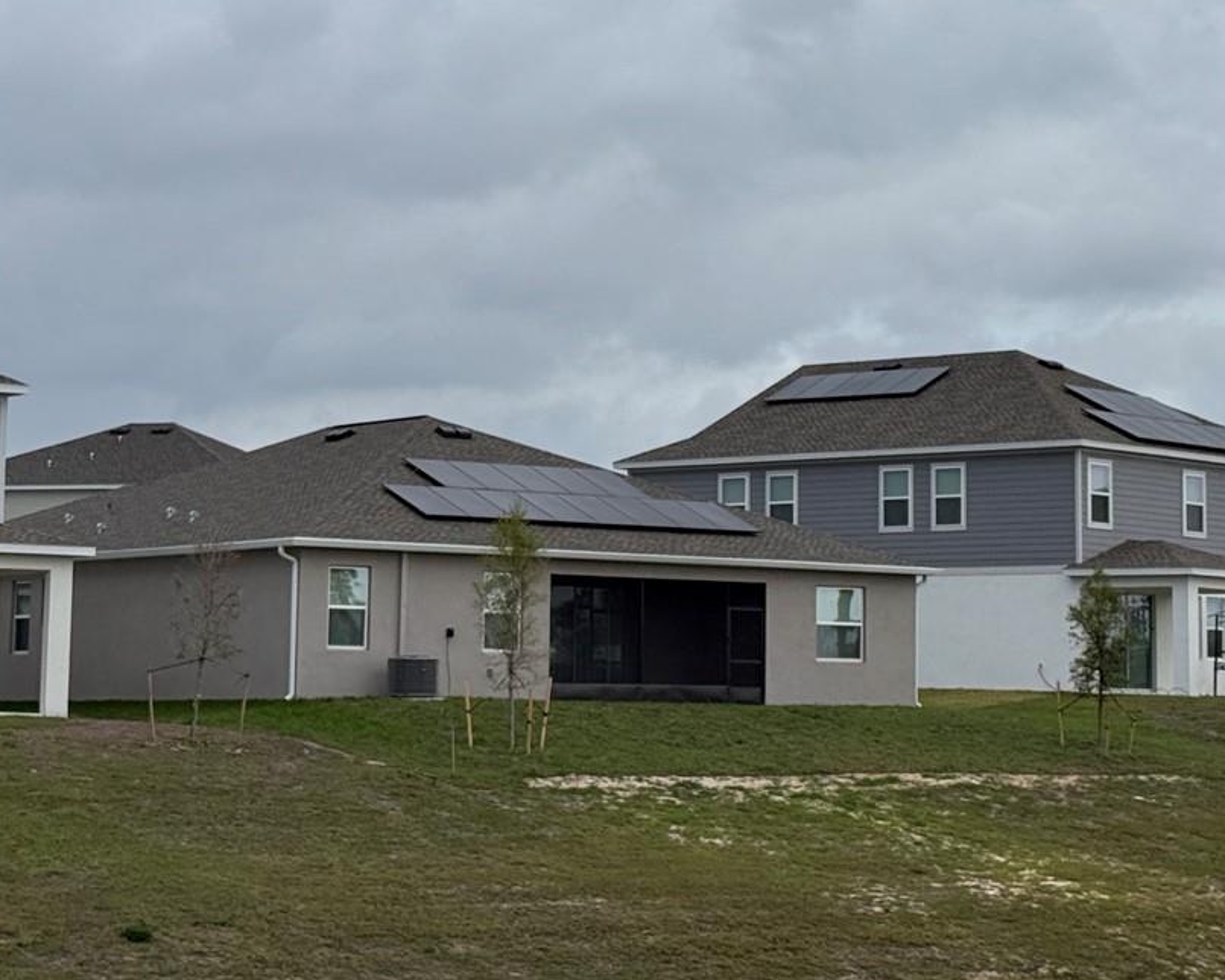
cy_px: 292
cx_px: 717
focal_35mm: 93
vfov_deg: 16.5
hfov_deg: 20.6
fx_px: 3372
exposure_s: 1/6024
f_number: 1.78
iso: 80
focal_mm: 6.76
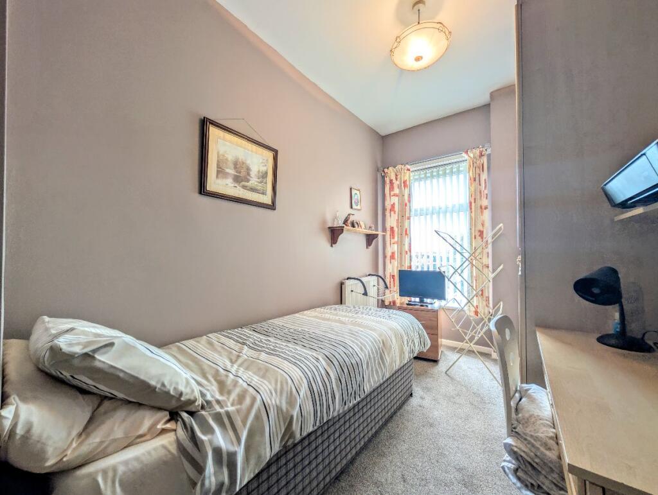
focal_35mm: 12
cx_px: 329
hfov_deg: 110.5
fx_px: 228
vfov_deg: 94.6
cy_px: 248
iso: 54
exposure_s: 1/101
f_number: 1.7
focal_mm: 2.02
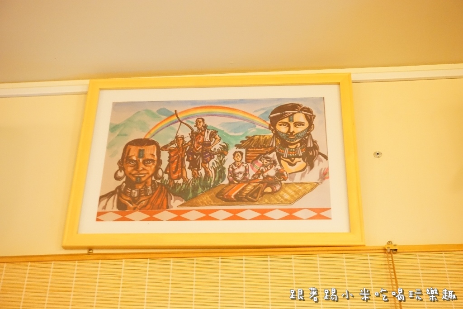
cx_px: 232
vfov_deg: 28.1
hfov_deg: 41.1
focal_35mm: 48
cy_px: 154
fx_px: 617
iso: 3200
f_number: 5
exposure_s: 1/10
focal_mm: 32
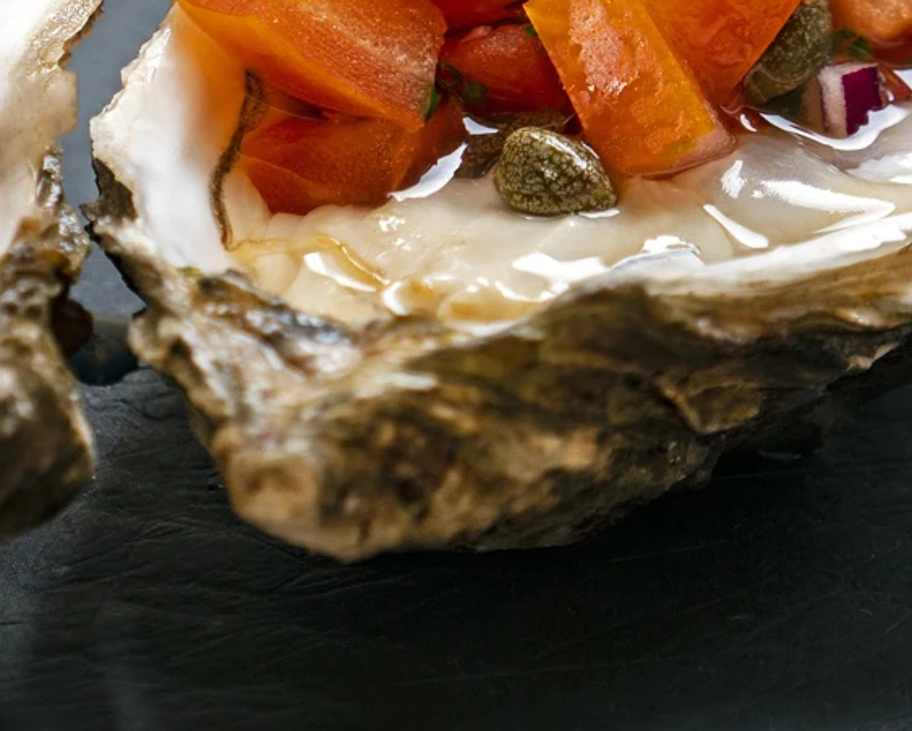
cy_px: 19
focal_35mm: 725
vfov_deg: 2.1
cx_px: 243
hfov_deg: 2.7
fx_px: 19568
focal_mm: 151
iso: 100
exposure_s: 1/6
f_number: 5
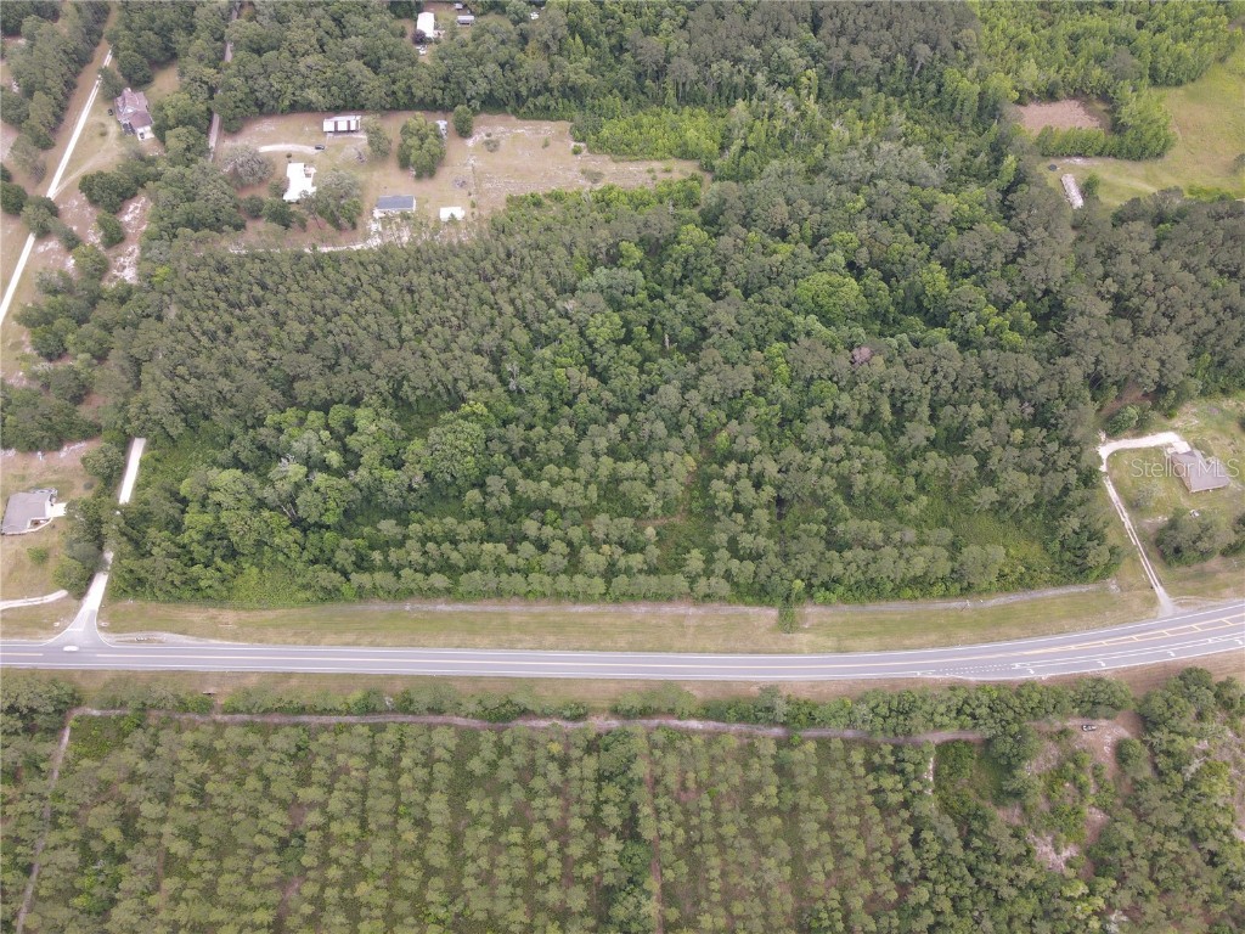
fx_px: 863
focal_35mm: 24
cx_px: 622
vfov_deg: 56.8
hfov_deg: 71.6
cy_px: 467
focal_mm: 4.5
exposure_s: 1/15
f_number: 2.8
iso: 150
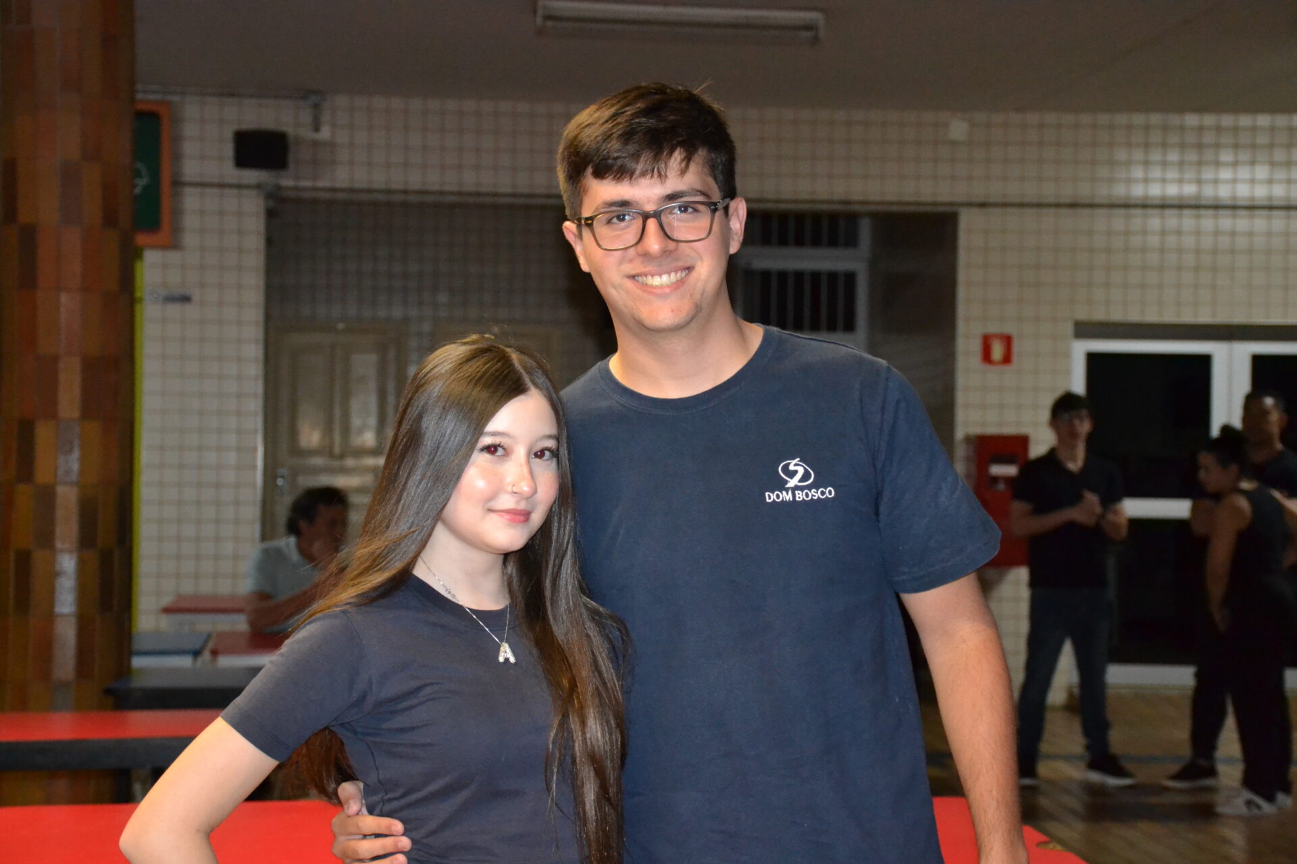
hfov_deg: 29.9
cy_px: 432
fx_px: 2432
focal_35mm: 68
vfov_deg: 20.2
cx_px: 648
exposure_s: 1/60
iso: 3200
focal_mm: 45
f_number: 4.5
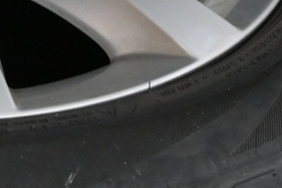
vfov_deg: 7.5
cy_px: 59
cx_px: -103
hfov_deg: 10.8
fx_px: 1445
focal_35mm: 184
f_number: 4.5
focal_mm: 21.5
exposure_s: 1/80
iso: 2500
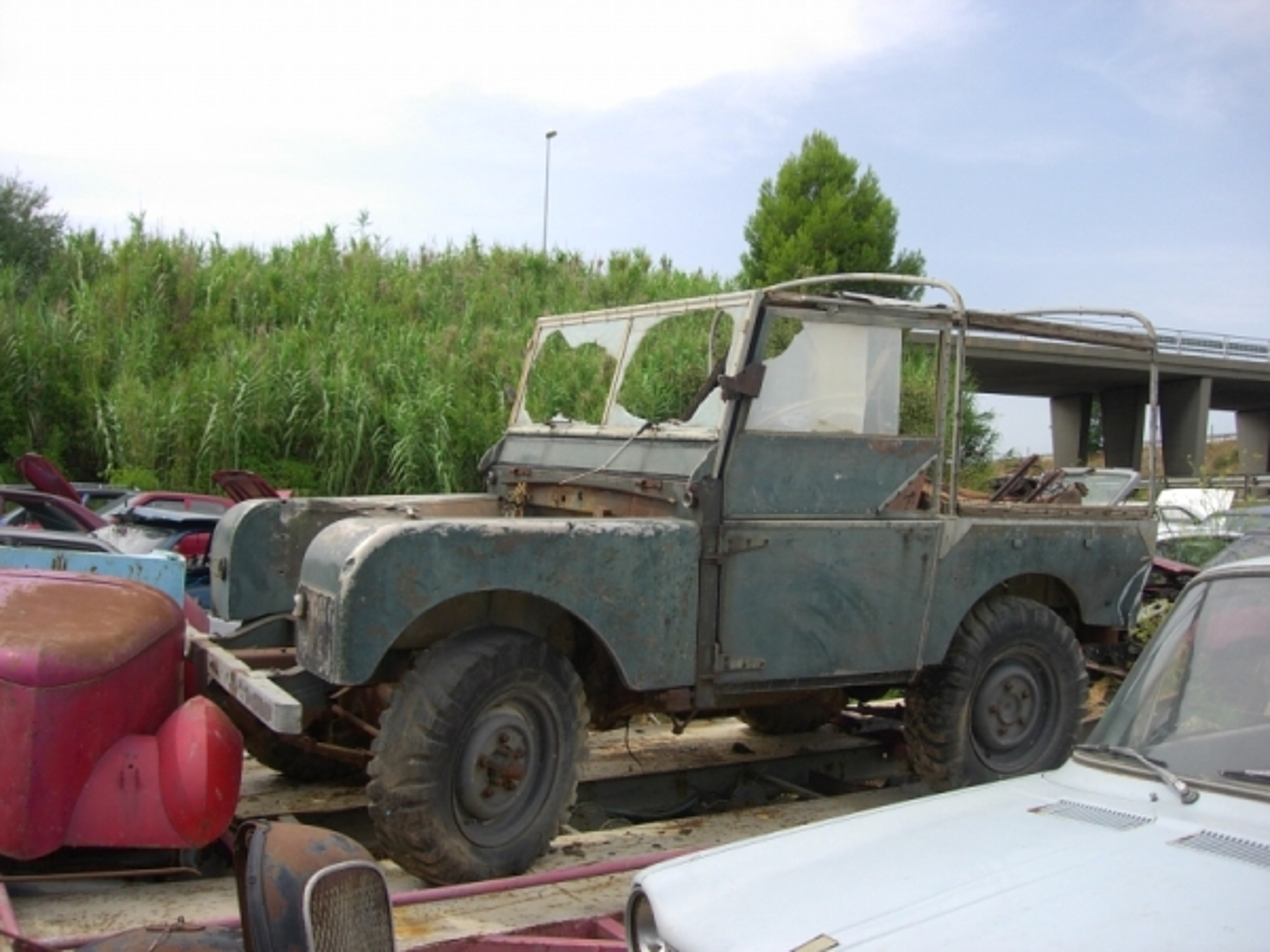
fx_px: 1394
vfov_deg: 37.7
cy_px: 476
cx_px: 635
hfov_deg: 49.0
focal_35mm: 38
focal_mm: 7.8
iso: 64
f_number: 2.8
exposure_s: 1/813
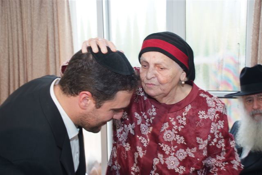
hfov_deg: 41.1
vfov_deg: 28.1
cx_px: 131
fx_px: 350
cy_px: 88
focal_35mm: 48
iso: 640
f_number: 4.2
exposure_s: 1/60
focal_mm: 32
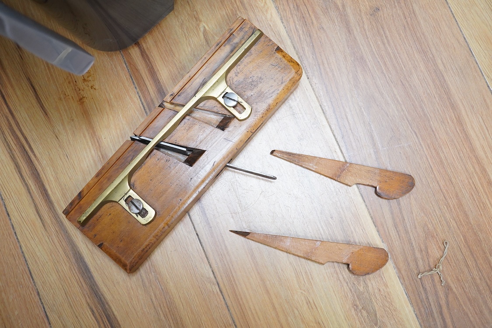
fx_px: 615
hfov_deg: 43.6
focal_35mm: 45
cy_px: 164
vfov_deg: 29.9
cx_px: 246
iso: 2500
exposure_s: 1/160
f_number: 6.3
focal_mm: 30
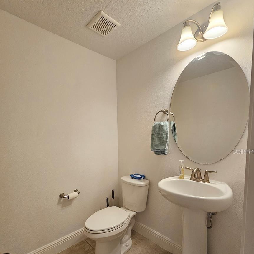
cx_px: 128
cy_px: 151
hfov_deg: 87.4
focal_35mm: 16
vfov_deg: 86.4
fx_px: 133
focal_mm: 2.2
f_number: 2.2
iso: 160
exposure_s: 1/60
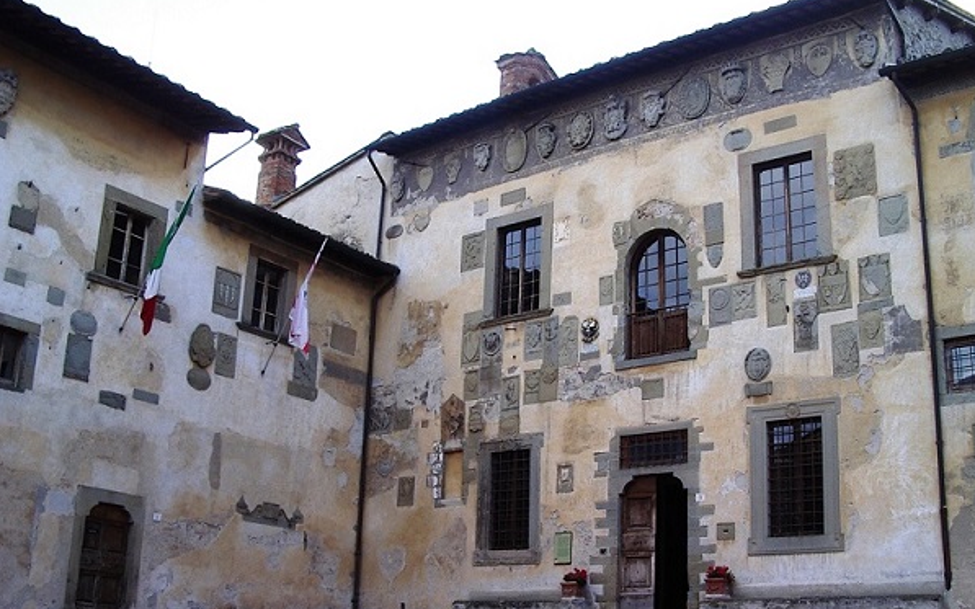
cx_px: 493
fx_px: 1089
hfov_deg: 48.2
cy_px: 354
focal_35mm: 41
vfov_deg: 31.2
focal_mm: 5.8
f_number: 4.8
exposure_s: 1/80
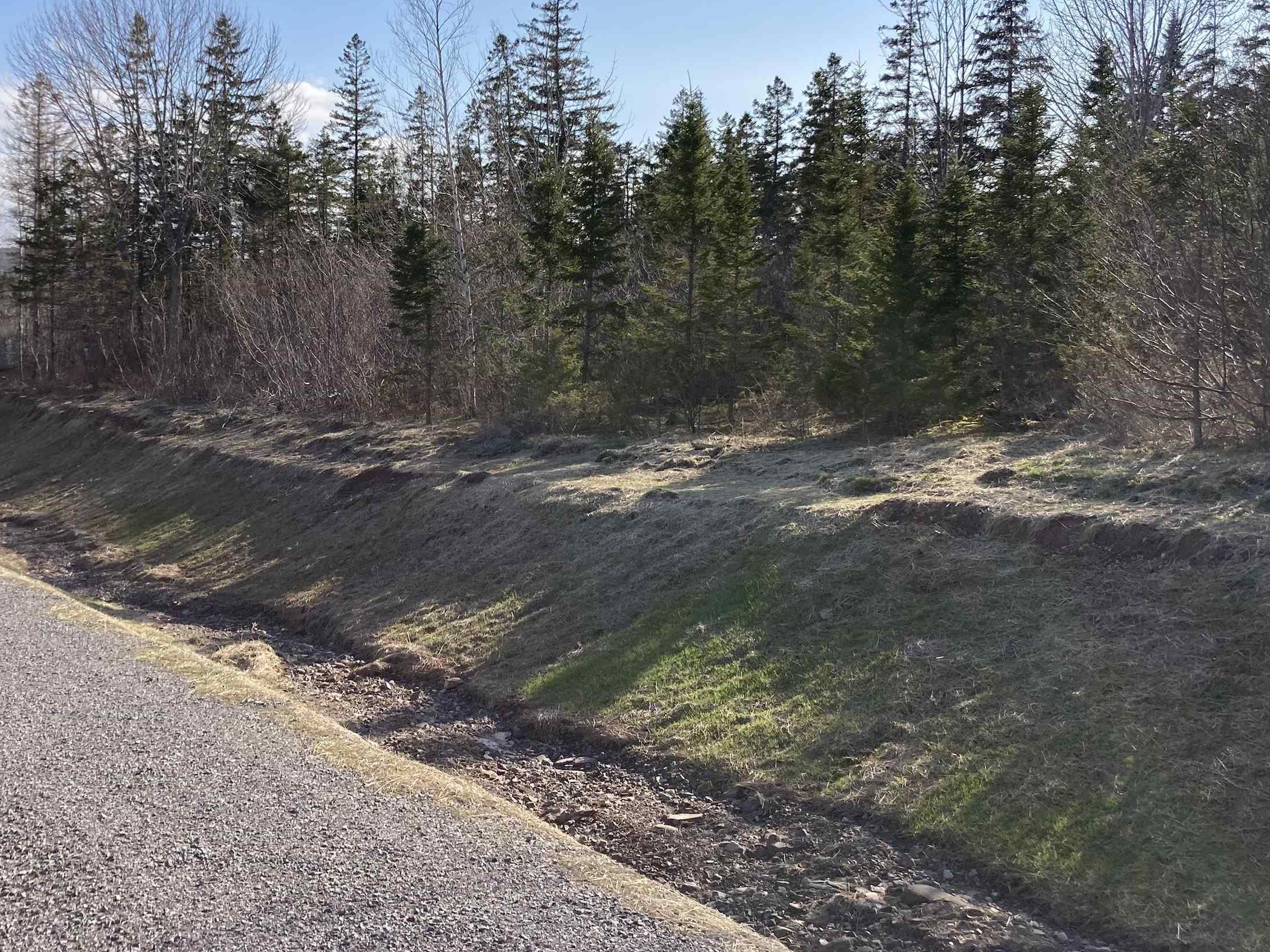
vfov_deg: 36.5
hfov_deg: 47.6
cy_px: 333
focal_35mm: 39
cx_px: 500
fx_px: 1431
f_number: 1.8
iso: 20
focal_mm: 3.99
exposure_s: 1/2404
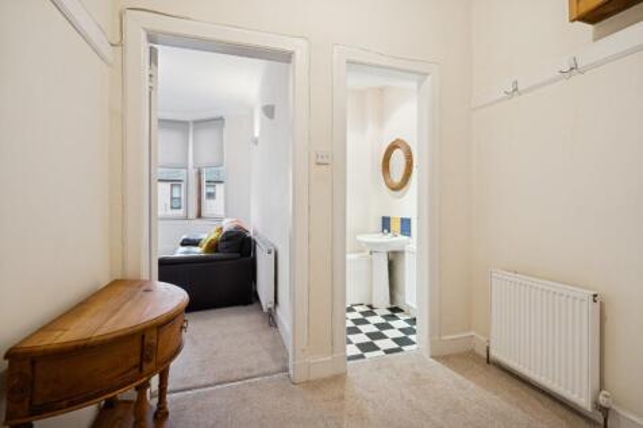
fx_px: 286
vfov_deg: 73.7
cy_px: 214
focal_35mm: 16
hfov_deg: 96.8
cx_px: 322
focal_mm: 16
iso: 800
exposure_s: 1/25
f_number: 4
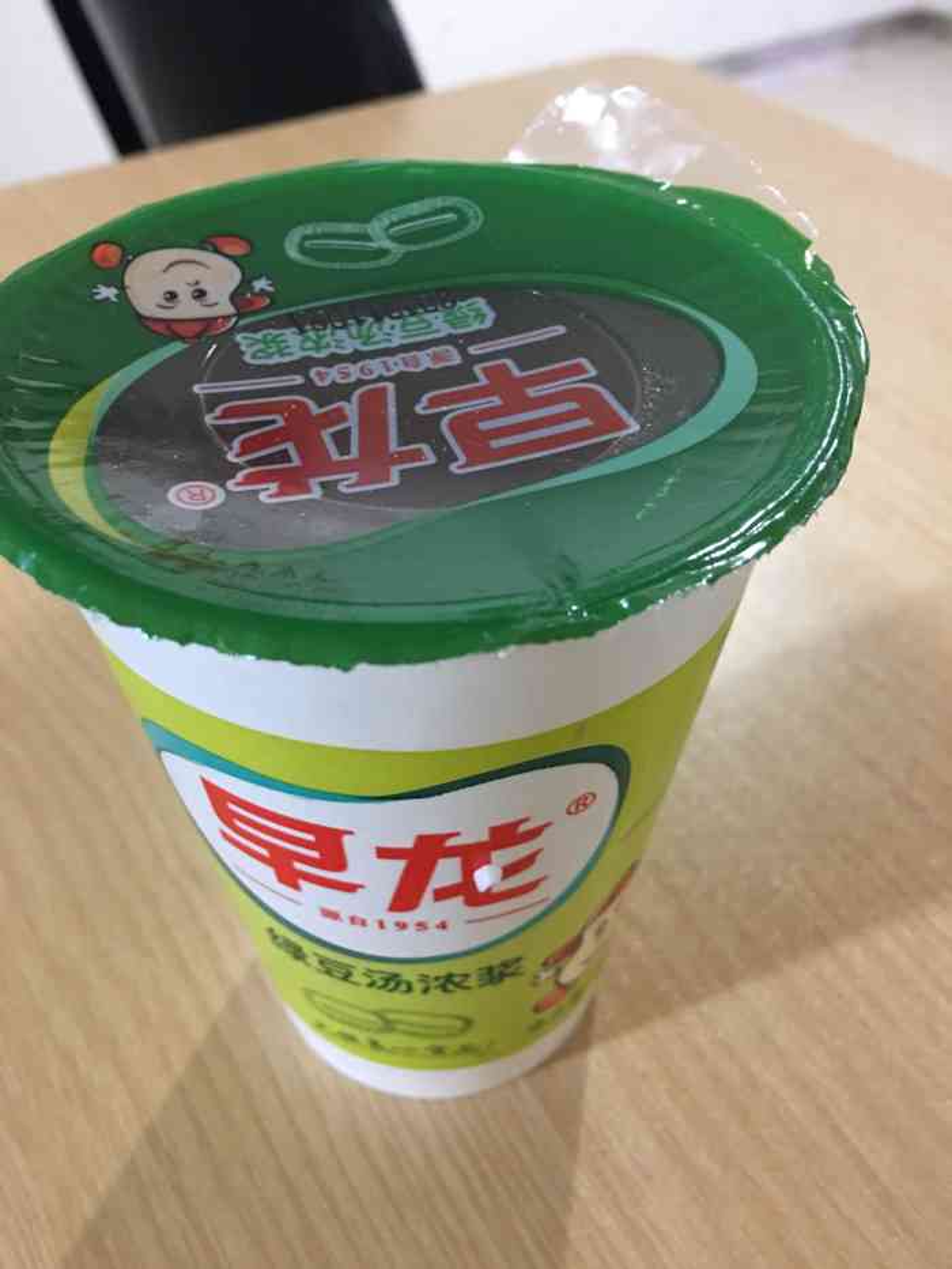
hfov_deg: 48.2
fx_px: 1063
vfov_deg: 61.7
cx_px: 476
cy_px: 634
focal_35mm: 29
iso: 100
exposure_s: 1/8
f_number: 2.2
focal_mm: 4.15
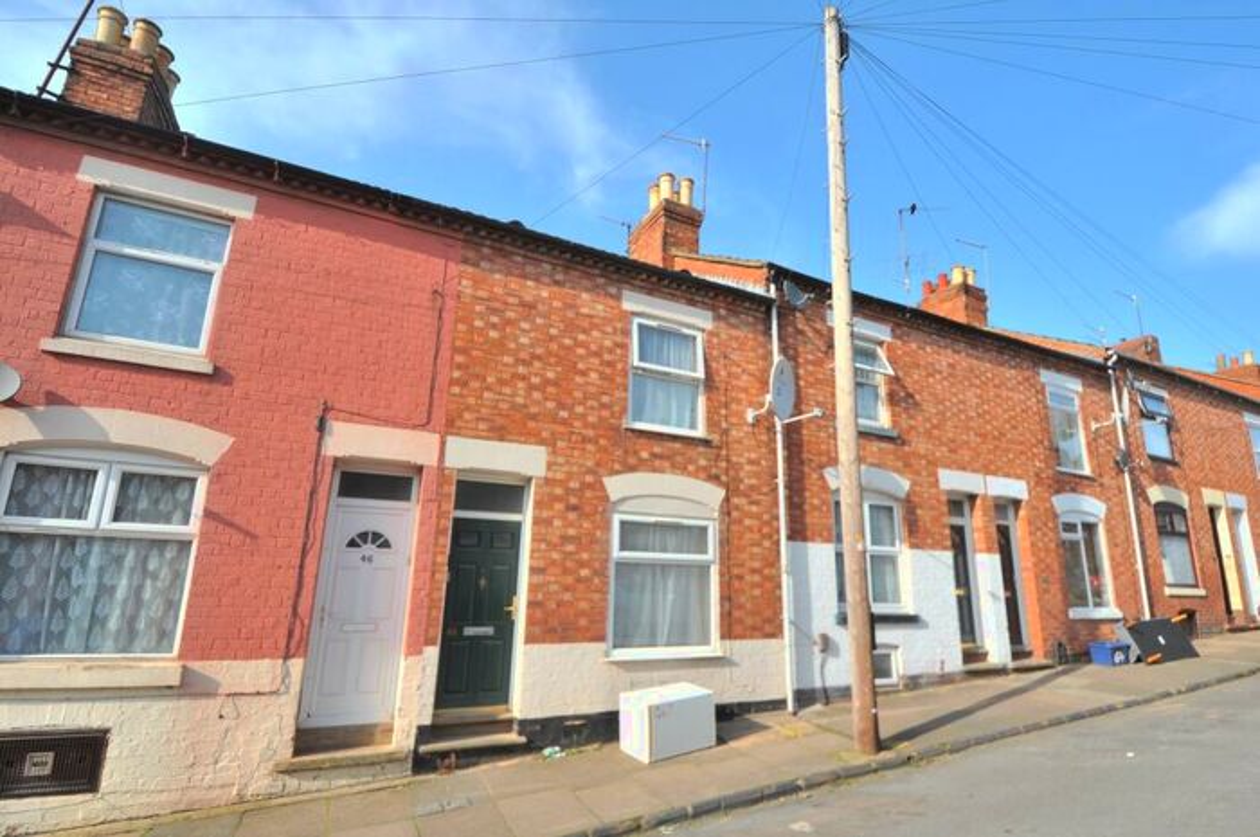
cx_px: 630
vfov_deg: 71.9
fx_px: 577
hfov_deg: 95.0
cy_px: 418
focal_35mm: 16
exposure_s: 1/200
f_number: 8
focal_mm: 11
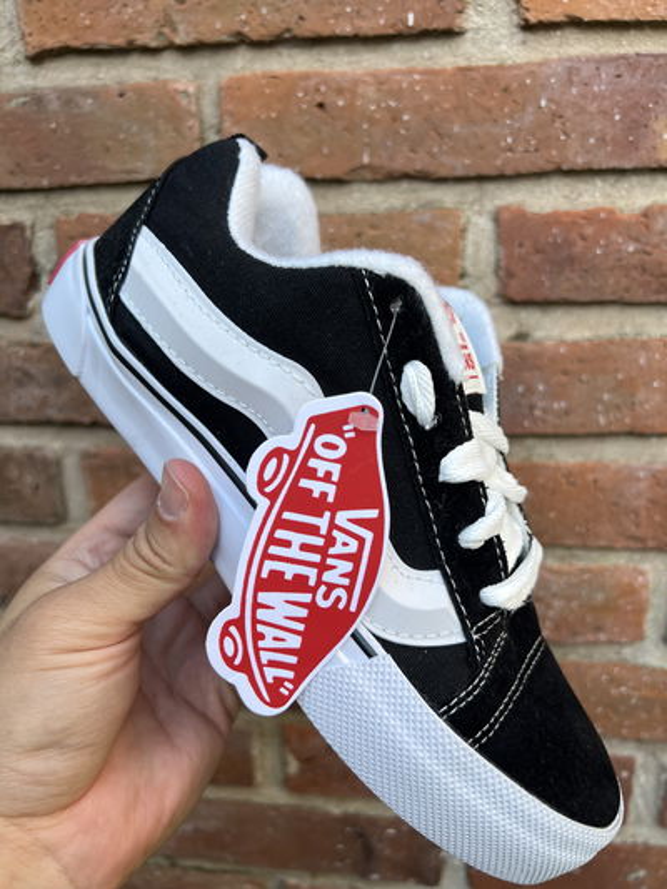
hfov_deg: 53.1
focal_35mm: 26
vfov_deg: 67.3
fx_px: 668
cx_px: 334
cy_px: 444
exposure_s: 1/190
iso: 40
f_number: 1.5
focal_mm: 5.7
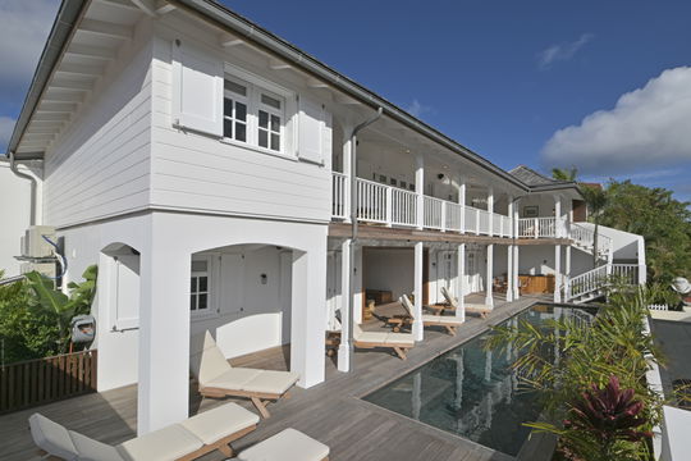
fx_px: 269
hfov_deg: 104.3
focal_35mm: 14
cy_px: 230
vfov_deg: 81.2
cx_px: 346
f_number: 16
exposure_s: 1/320
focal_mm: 14
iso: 125
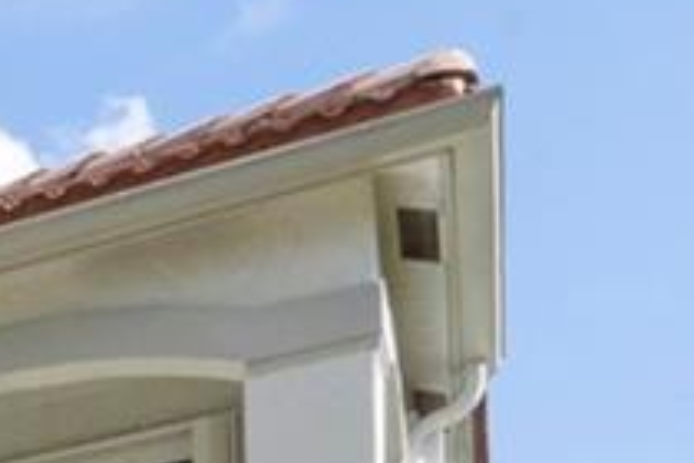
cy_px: 1401
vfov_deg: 9.0
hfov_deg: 10.5
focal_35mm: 122
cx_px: -1494
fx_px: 2352
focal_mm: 16
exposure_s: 1/100
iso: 200
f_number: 16
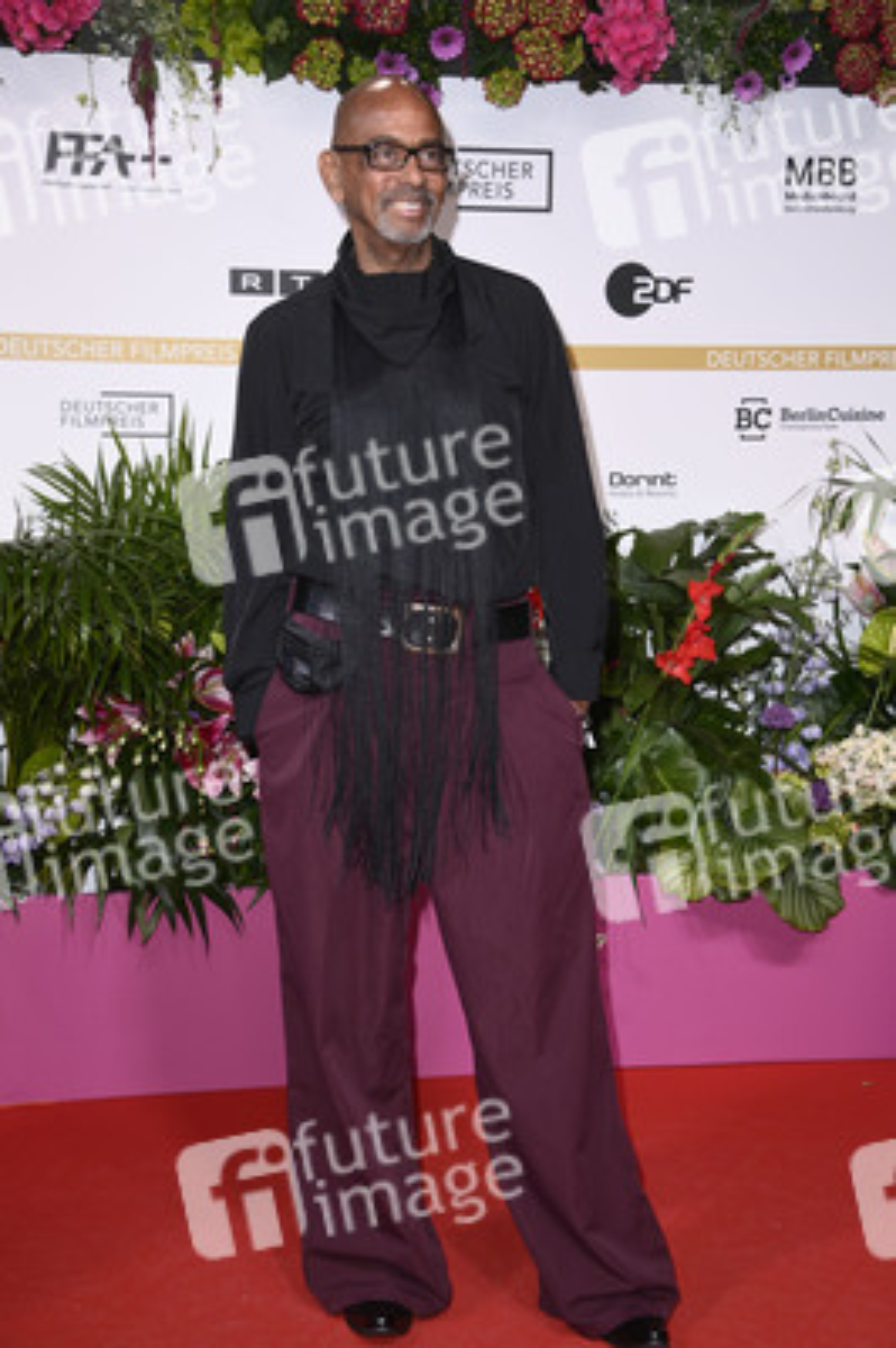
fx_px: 2319
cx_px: 448
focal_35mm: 62
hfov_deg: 21.9
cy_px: 674
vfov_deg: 32.4
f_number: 5.6
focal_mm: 62
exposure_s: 1/250
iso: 500
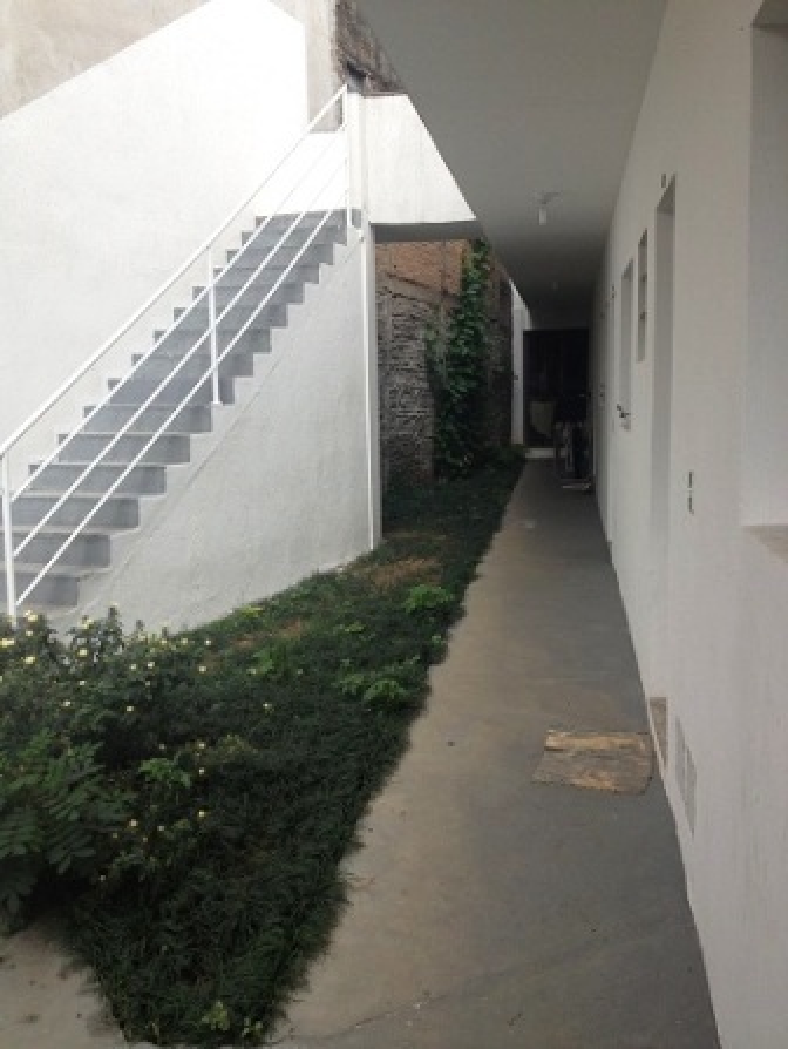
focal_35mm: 35
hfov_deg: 40.8
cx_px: 394
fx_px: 1061
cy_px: 524
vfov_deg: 52.6
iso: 64
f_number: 2.4
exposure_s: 1/502
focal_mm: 4.28
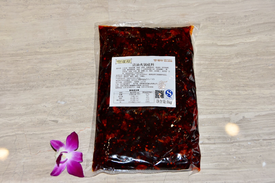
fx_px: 435
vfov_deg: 23.8
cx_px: 138
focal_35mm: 57
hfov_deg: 35.1
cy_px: 92
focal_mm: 38
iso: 200
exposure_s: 1/125
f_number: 5.6
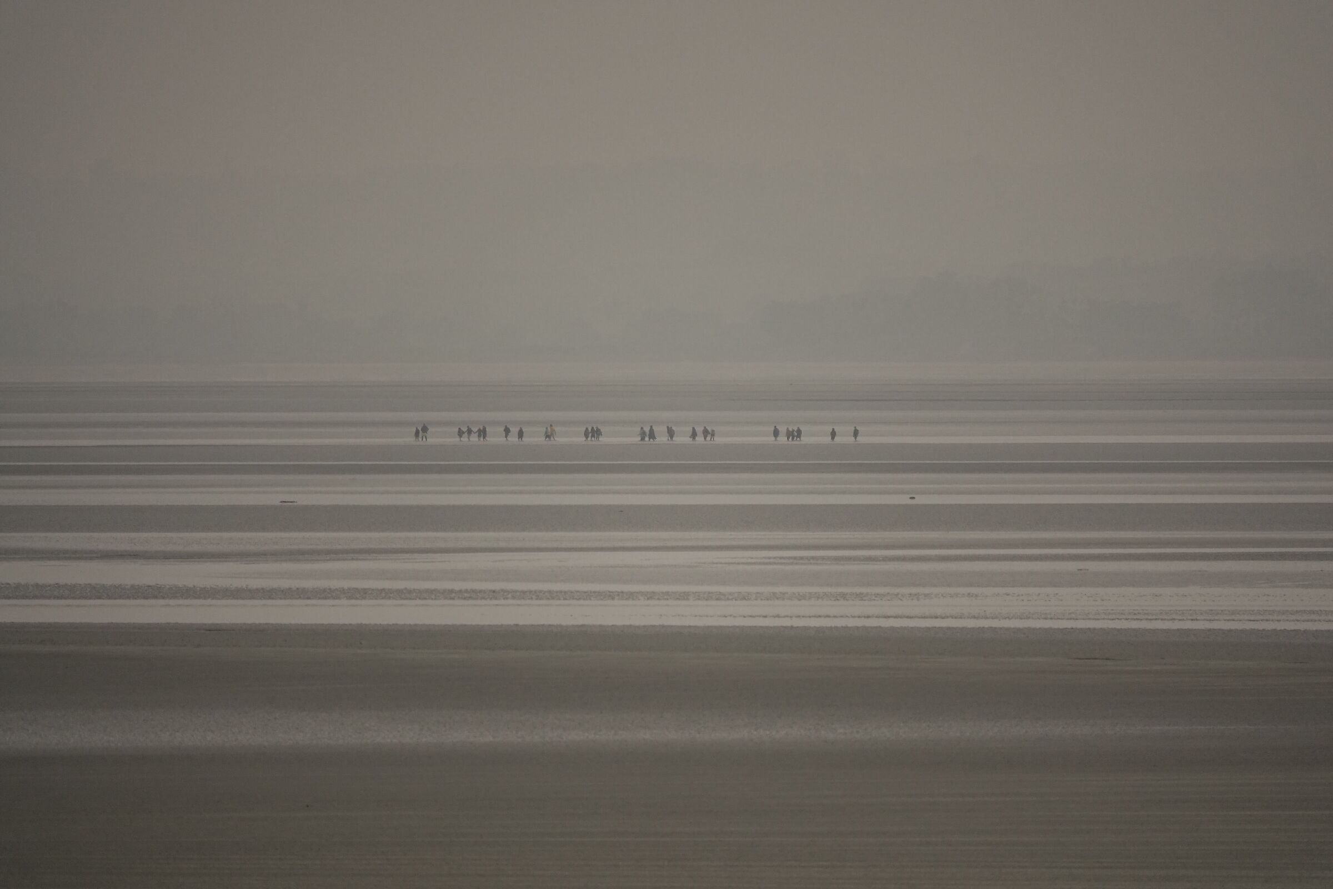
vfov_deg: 2.3
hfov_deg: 3.4
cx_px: 666
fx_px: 22215
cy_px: 444
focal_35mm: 600
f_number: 4
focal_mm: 220
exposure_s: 1/3200
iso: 400
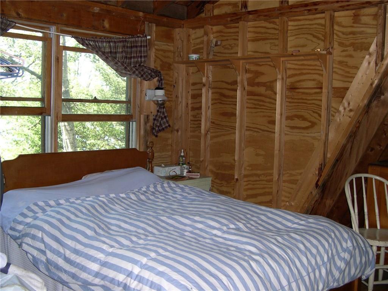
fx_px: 426
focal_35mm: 38
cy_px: 146
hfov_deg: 49.0
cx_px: 194
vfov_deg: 37.7
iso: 136
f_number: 2.8
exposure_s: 1/60
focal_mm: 8
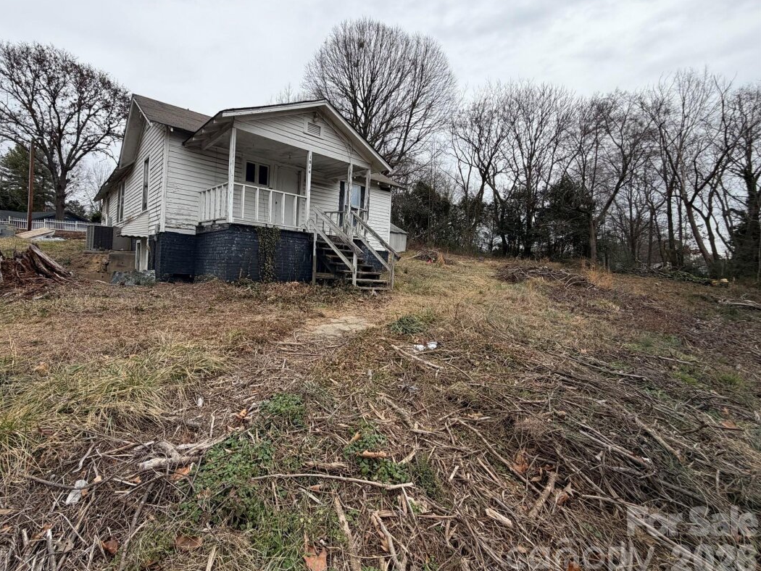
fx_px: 352
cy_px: 264
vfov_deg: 78.0
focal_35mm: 16
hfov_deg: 93.9
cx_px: 328
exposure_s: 1/502
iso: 50
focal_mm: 2.22
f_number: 2.2
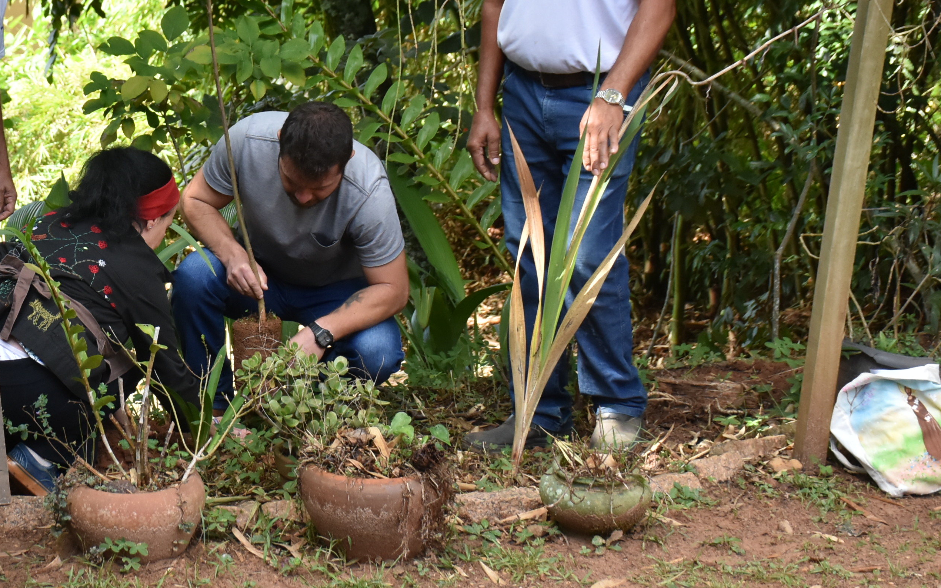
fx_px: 2359
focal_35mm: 92
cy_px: 153
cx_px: 135
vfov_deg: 14.2
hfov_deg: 22.1
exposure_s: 1/500
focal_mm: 34
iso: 1000
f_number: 5.6
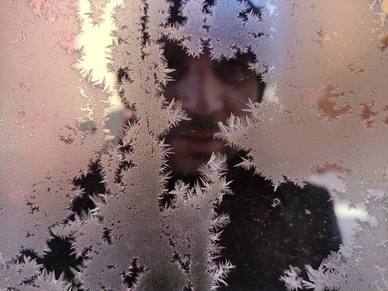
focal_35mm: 25
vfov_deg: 54.9
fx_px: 280
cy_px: 146
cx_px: 194
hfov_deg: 69.4
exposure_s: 1/1163
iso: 100
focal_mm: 5.43
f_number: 1.89
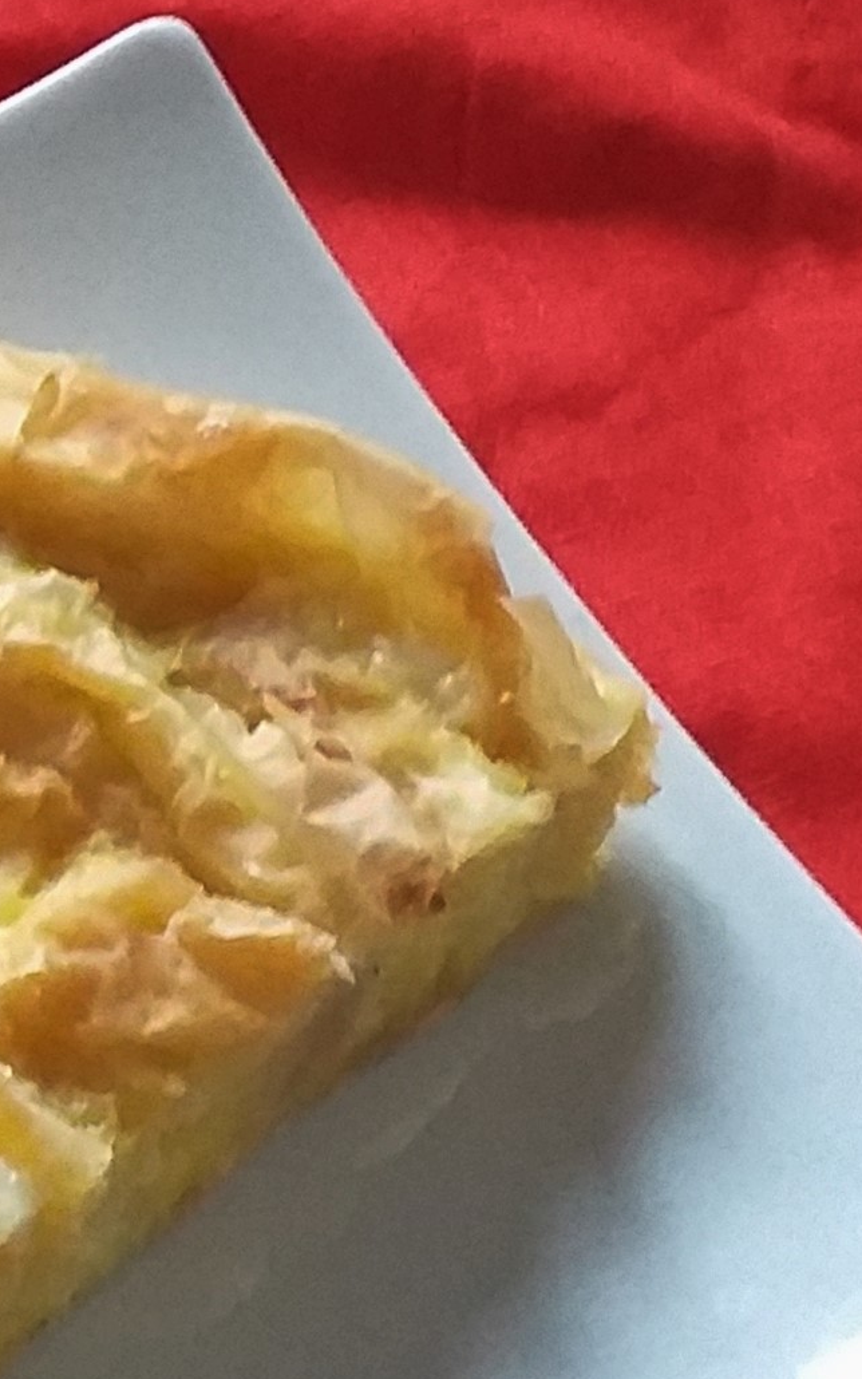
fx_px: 3457
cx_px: -1029
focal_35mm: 92
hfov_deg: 12.1
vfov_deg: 22.5
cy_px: 466
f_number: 1.9
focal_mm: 3.6
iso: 250
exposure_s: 1/25
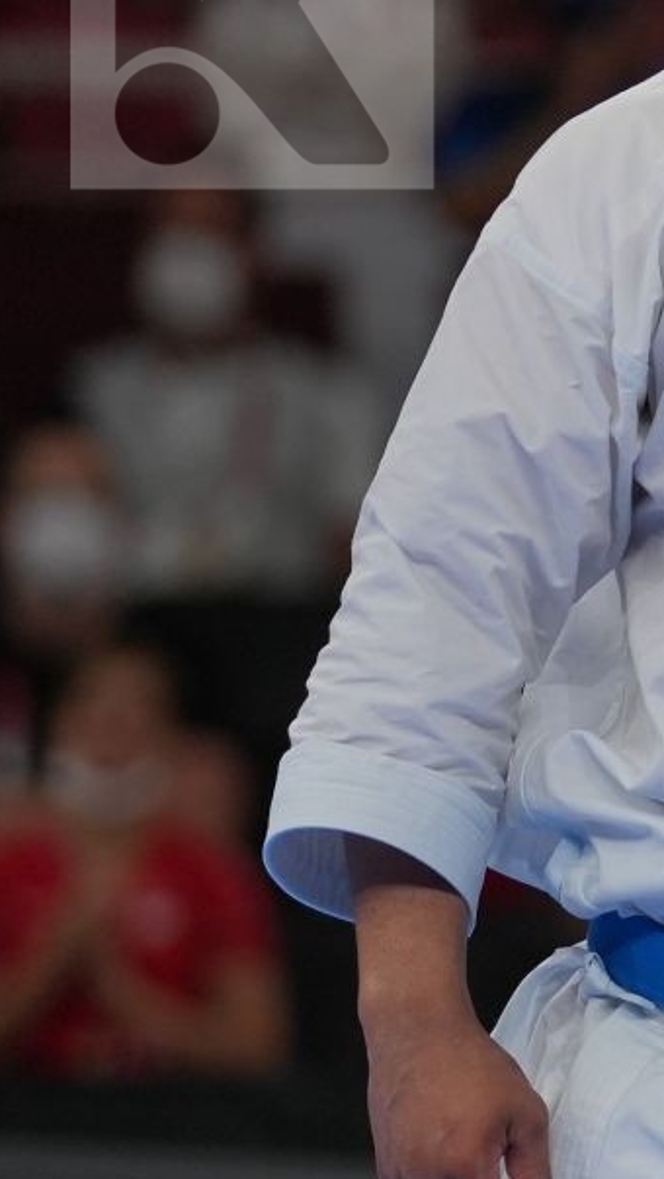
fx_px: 22837
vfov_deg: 3.0
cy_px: 703
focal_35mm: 730
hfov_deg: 1.7
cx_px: 1576
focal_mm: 156
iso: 400
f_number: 2.8
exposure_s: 1/1000
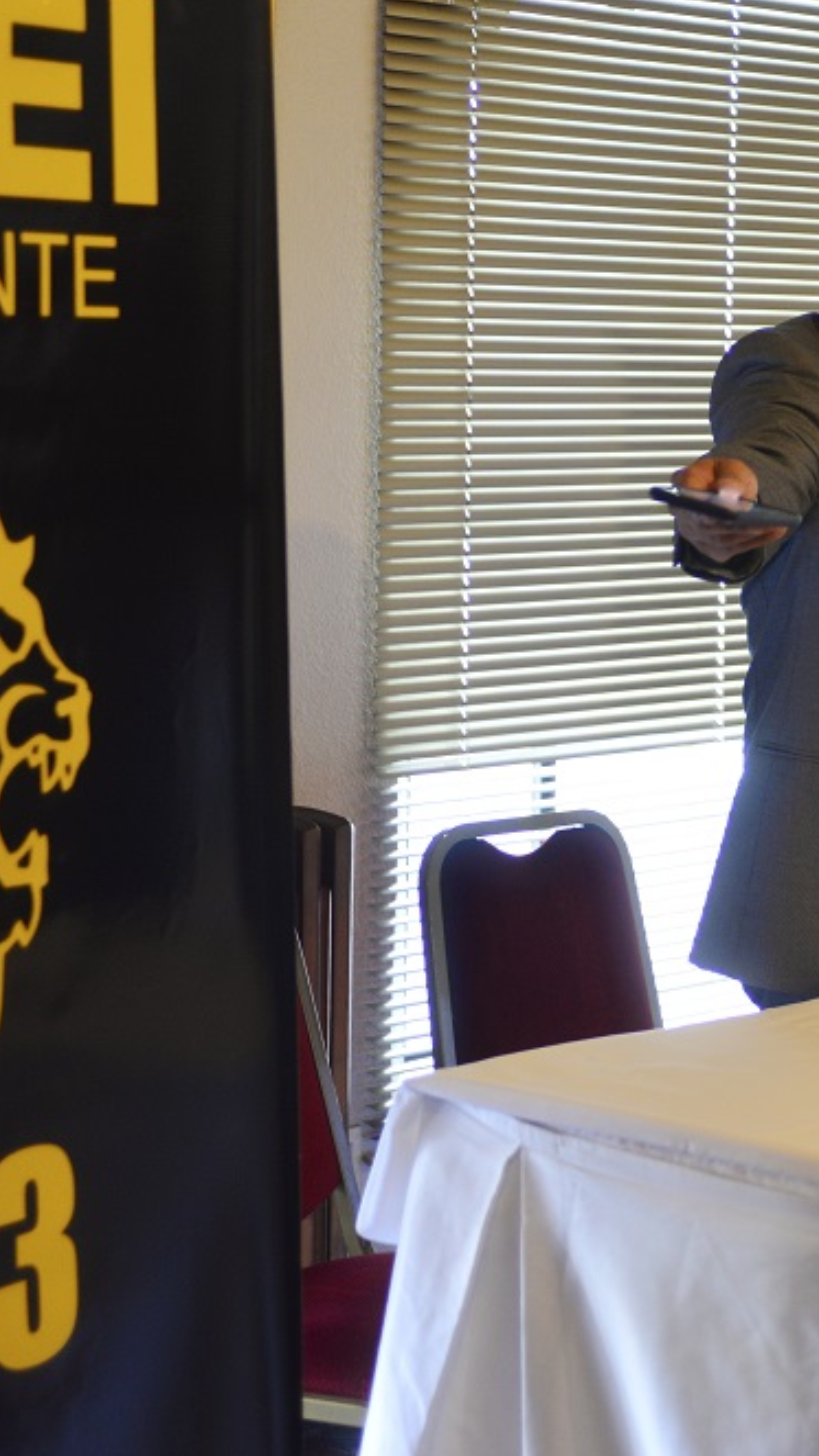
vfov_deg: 23.4
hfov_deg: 13.1
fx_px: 3513
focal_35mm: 91
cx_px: 863
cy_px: 623
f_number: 2.8
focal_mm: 48
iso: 800
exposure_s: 1/50
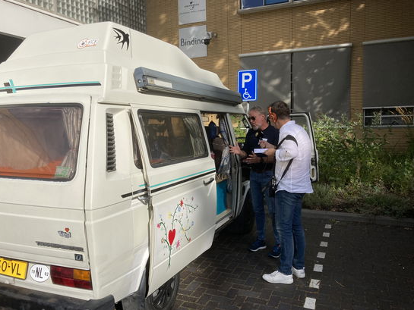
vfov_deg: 48.2
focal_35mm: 29
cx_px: 203
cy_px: 154
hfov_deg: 61.6
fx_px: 347
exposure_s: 1/3003
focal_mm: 3.99
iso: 20
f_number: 1.8
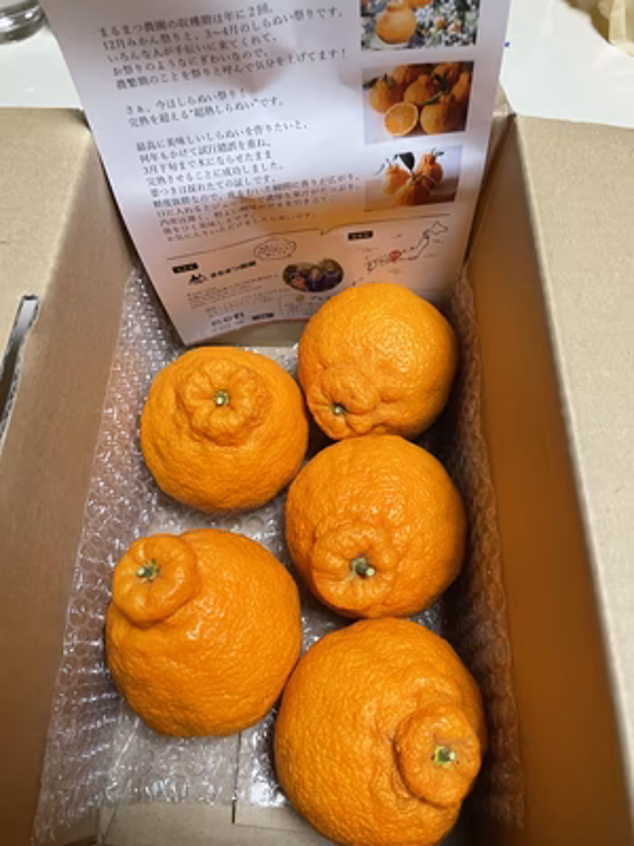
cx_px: 317
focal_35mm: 26
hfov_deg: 53.1
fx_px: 635
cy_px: 423
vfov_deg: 67.3
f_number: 1.6
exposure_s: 1/50
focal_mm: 4.2
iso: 125
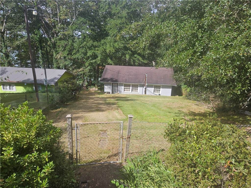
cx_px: 126
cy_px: 94
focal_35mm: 23
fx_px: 167
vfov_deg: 58.9
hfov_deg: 73.9
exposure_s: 1/1262
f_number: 1.8
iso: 25
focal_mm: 5.4
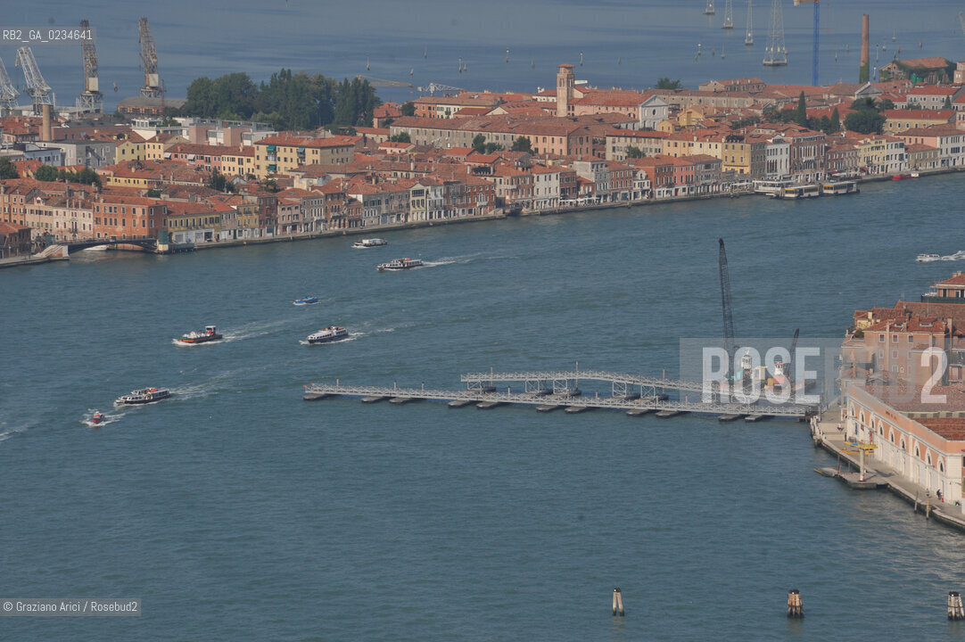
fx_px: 4822
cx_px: 482
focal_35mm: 180
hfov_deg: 11.4
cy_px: 321
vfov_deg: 7.6
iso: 400
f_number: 11
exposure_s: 1/1250
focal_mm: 180
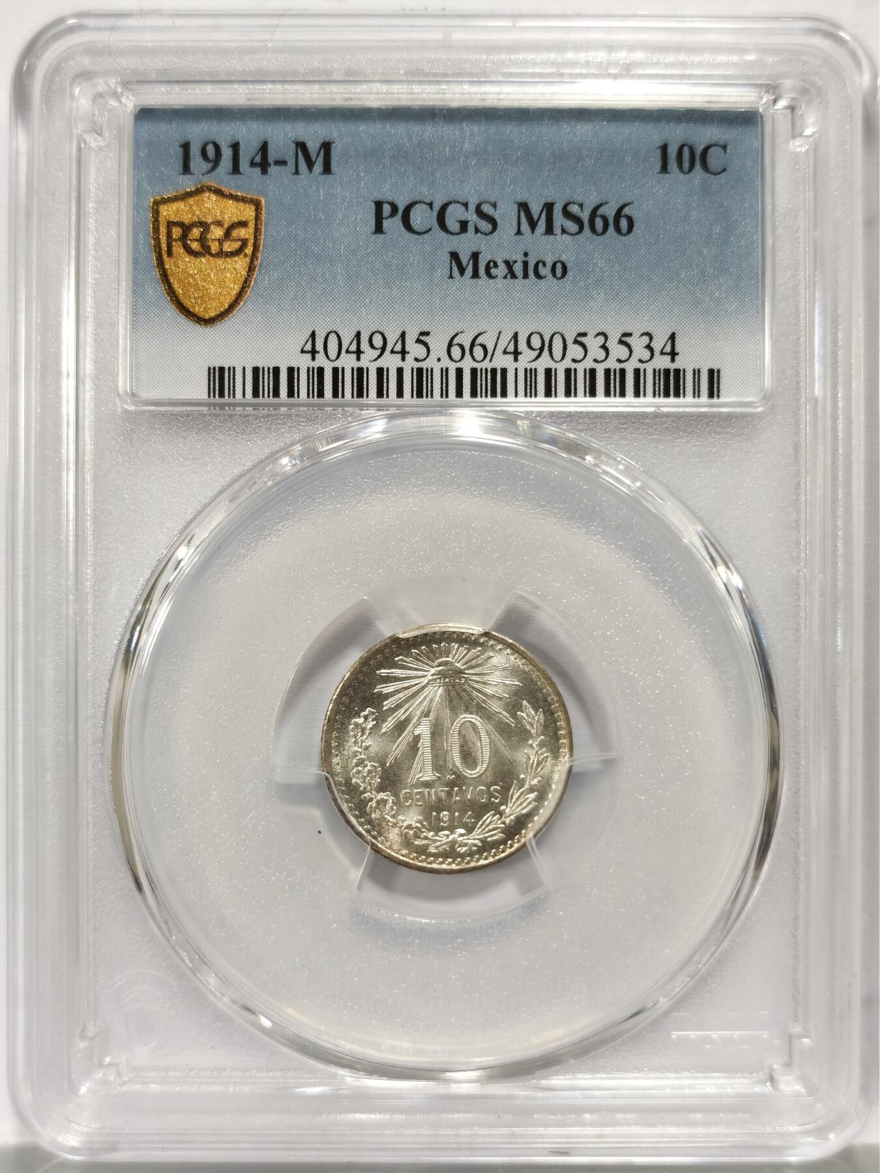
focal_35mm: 54
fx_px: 1830
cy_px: 586
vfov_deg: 35.5
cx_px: 440
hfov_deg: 27.0
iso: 100
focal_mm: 5.56
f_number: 16
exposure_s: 1/100
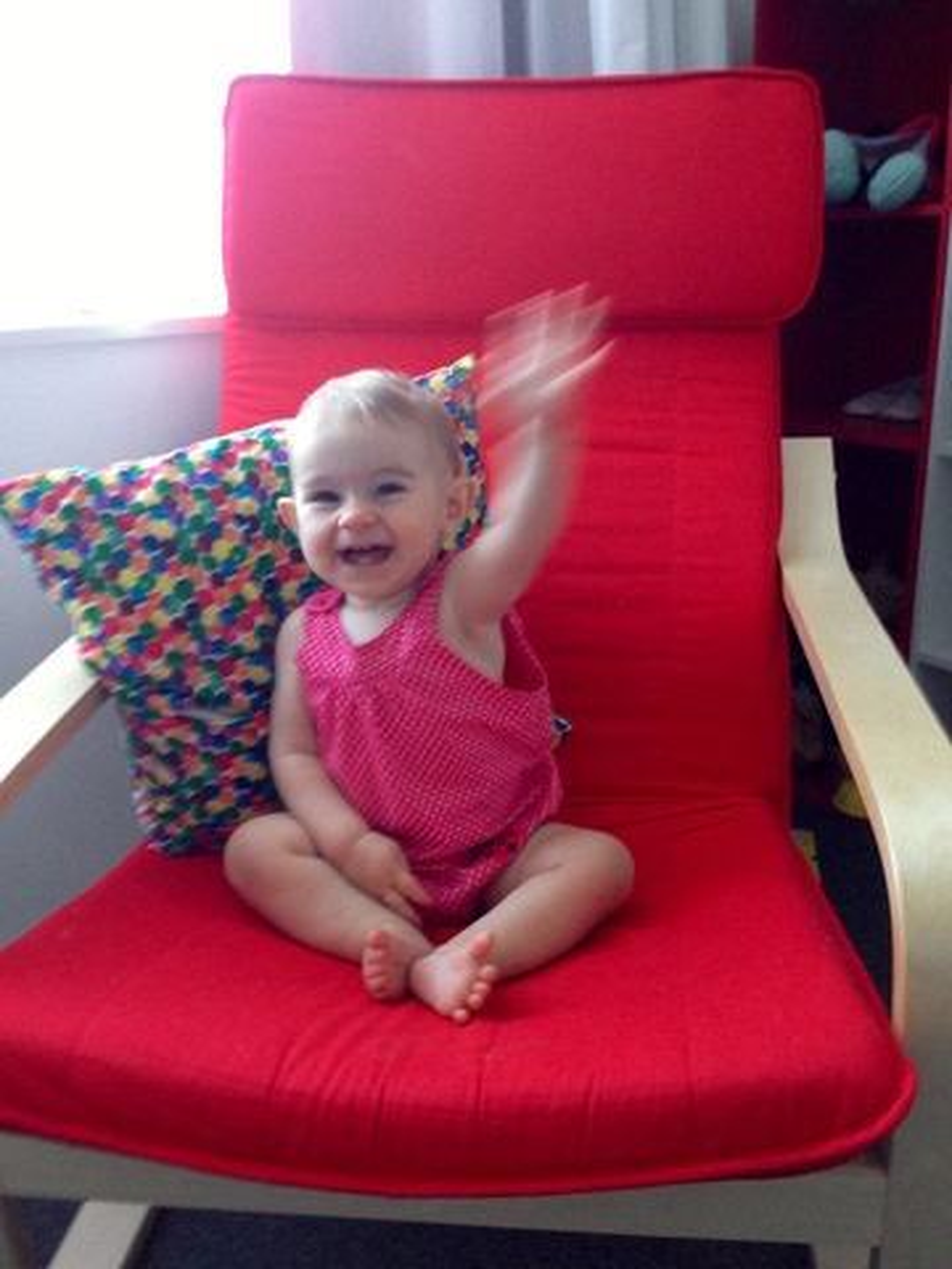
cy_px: 634
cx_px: 476
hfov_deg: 42.9
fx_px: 1210
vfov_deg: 55.4
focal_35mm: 33
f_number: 2.4
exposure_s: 1/20
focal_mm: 4.12
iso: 125
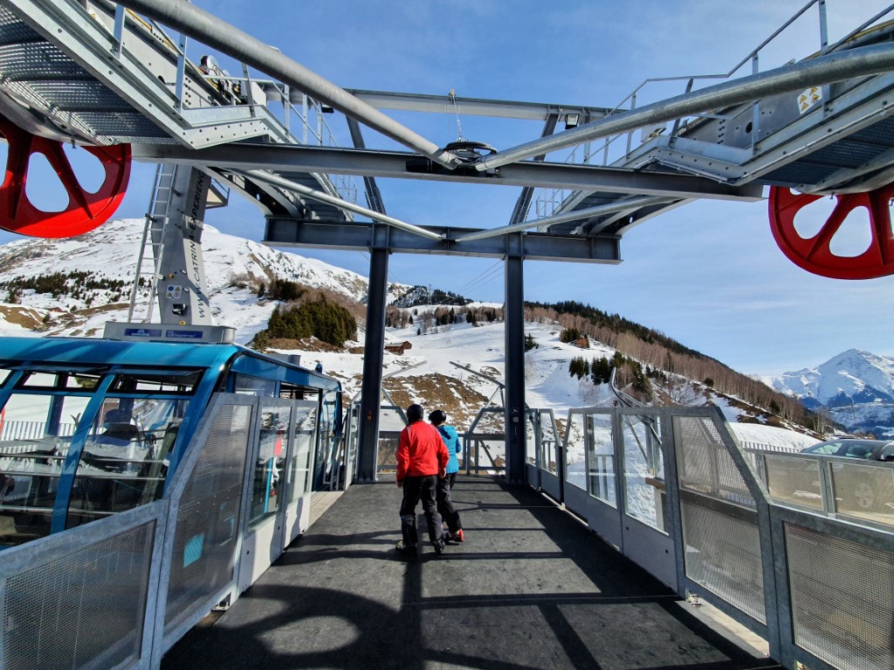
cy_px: 335
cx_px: 447
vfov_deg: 89.9
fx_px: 336
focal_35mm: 13
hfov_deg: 106.2
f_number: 2.2
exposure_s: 1/1512
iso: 50
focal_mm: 1.8
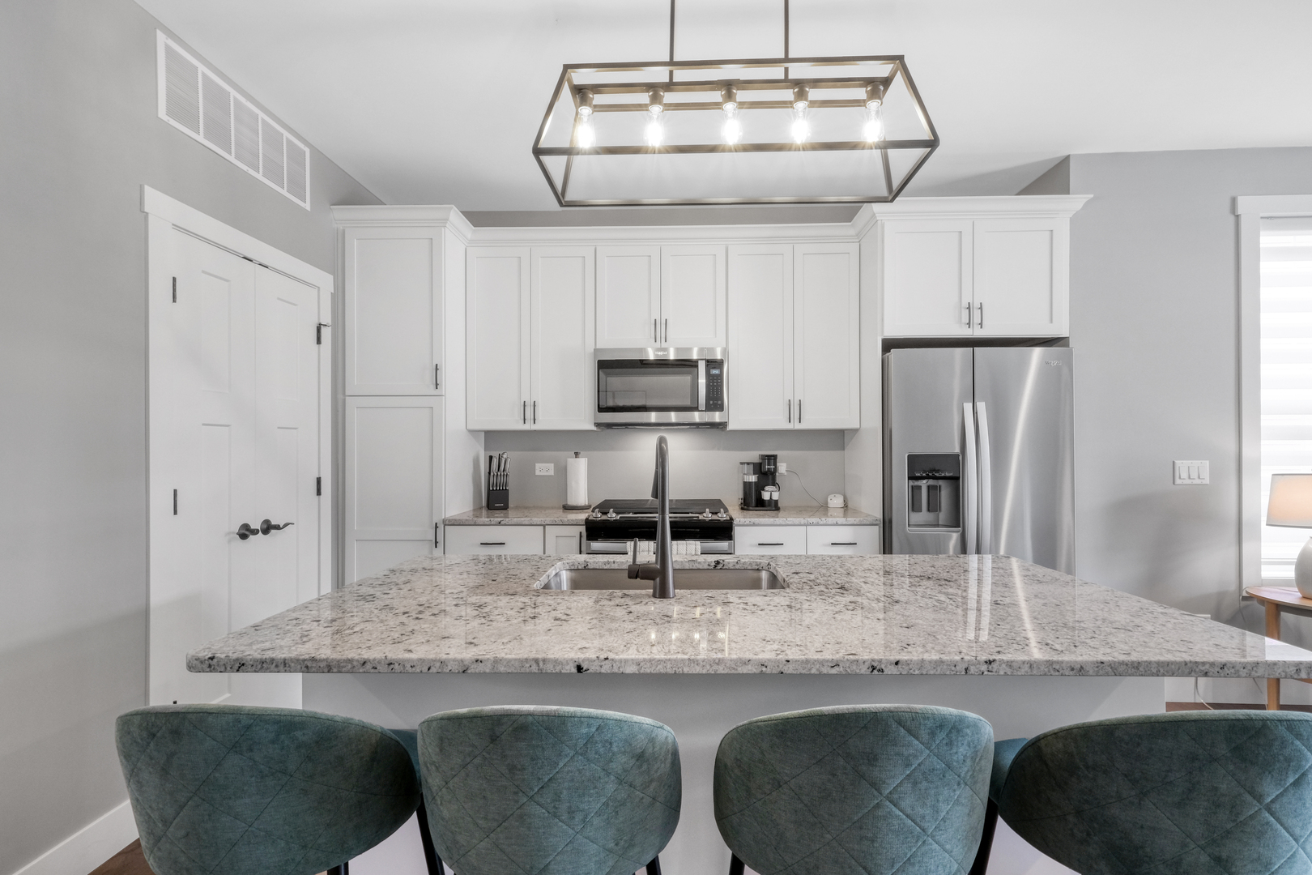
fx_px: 547
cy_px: 438
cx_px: 656
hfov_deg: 100.4
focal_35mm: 15
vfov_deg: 77.3
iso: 800
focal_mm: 10
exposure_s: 1/2
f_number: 13
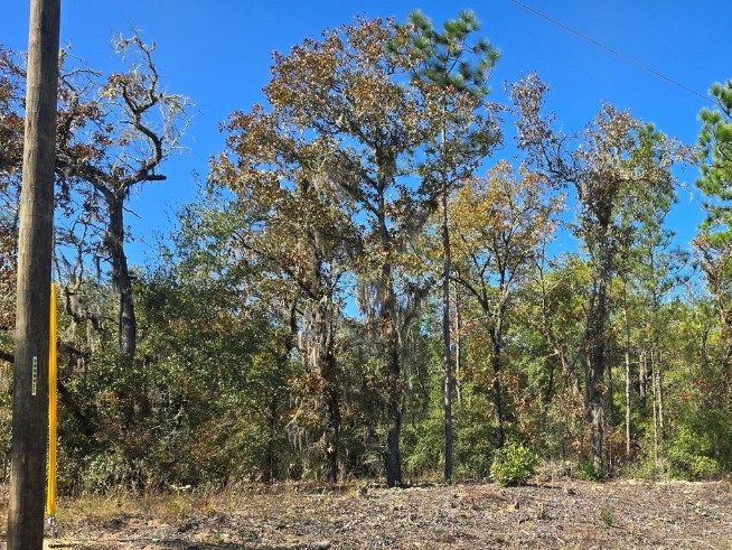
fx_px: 762
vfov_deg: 38.7
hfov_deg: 49.8
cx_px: 525
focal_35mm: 36
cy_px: 412
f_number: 1.7
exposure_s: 1/391
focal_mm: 6.3
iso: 12
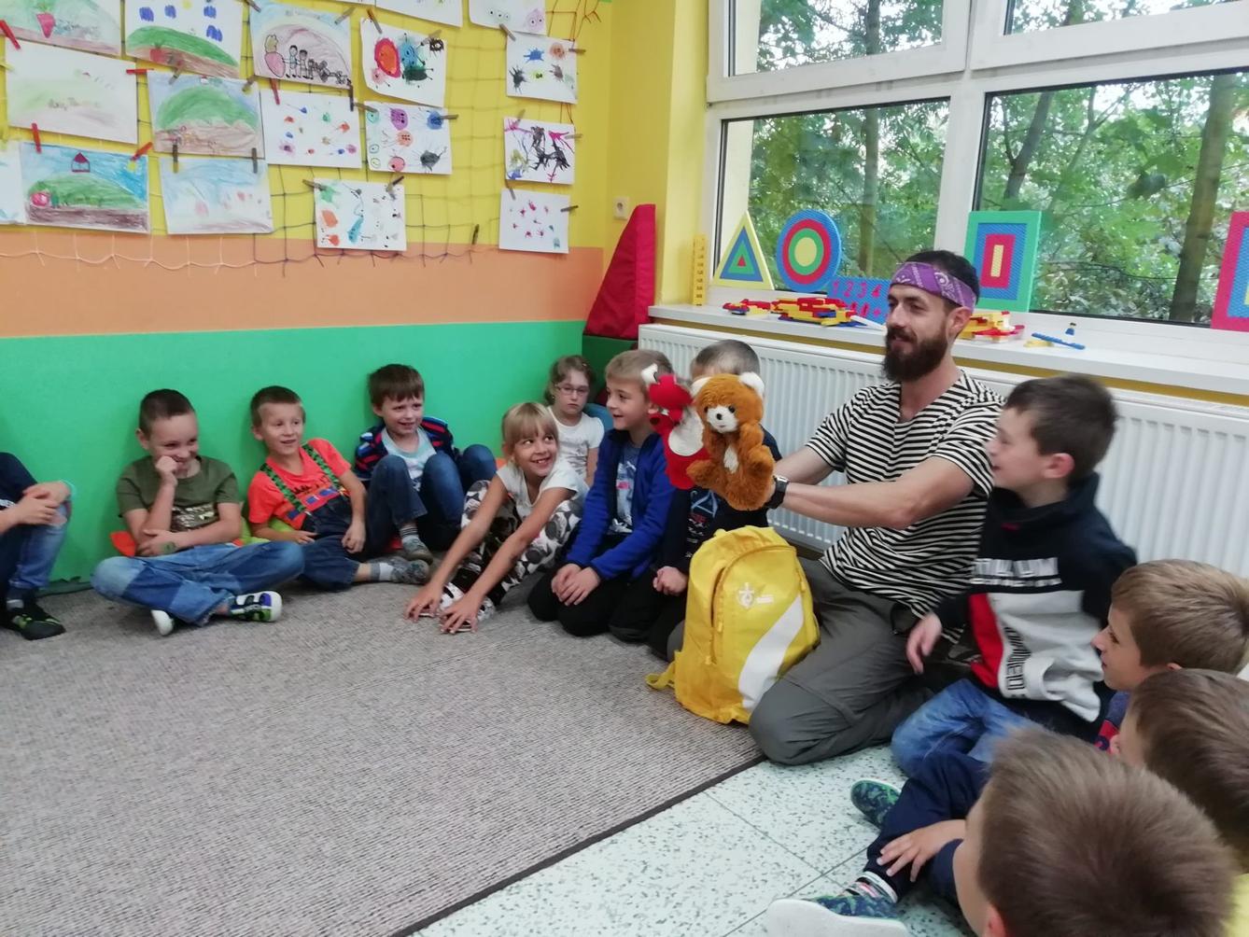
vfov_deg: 53.1
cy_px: 468
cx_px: 624
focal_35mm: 26
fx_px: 938
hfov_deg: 67.3
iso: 200
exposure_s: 1/33.3
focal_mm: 3.46
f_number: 2.2
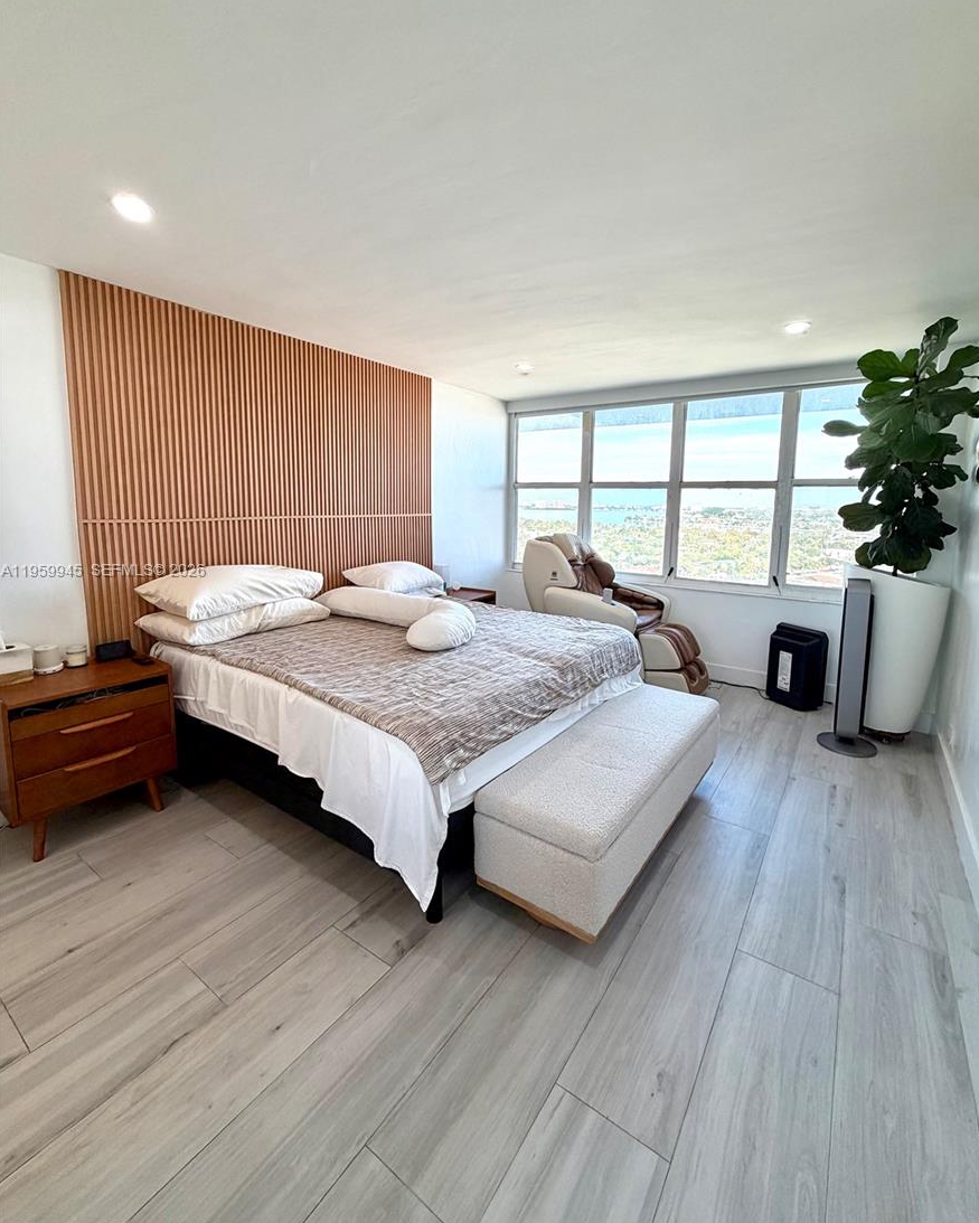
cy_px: 572
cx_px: 501
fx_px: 543
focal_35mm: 15
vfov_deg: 96.6
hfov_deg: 84.0
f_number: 2.2
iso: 125
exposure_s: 1/120
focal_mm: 2.22
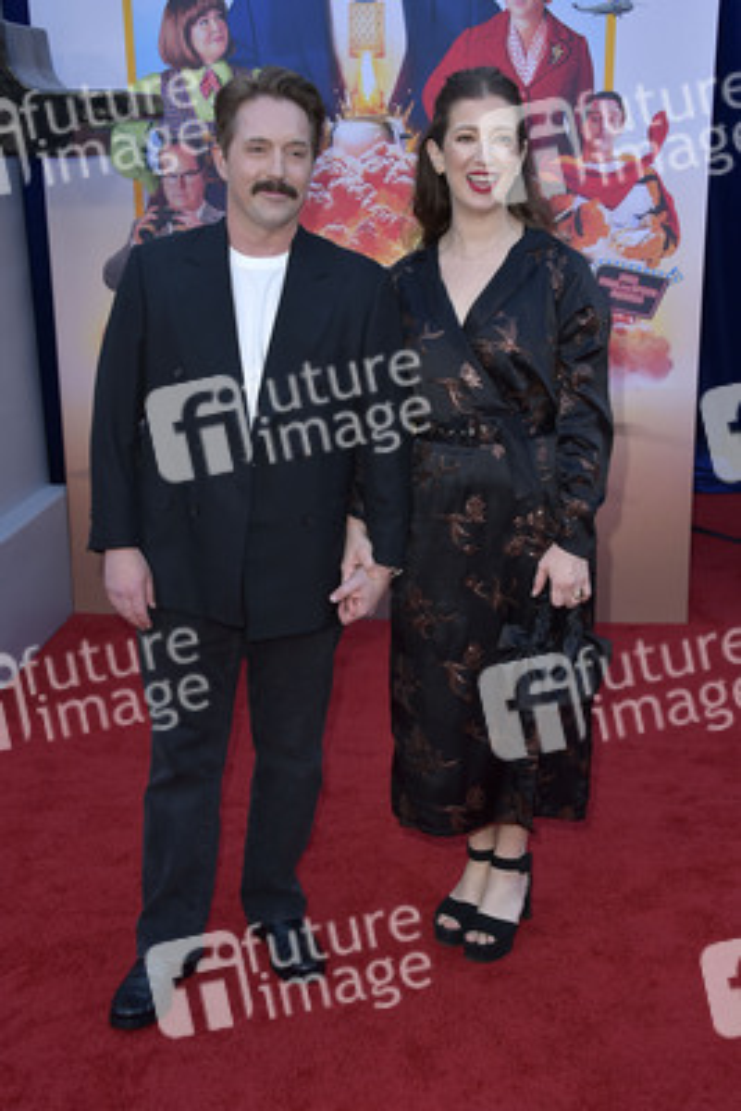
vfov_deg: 44.5
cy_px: 556
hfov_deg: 30.5
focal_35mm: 44
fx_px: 1357
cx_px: 370
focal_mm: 44
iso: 320
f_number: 6.3
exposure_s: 1/250
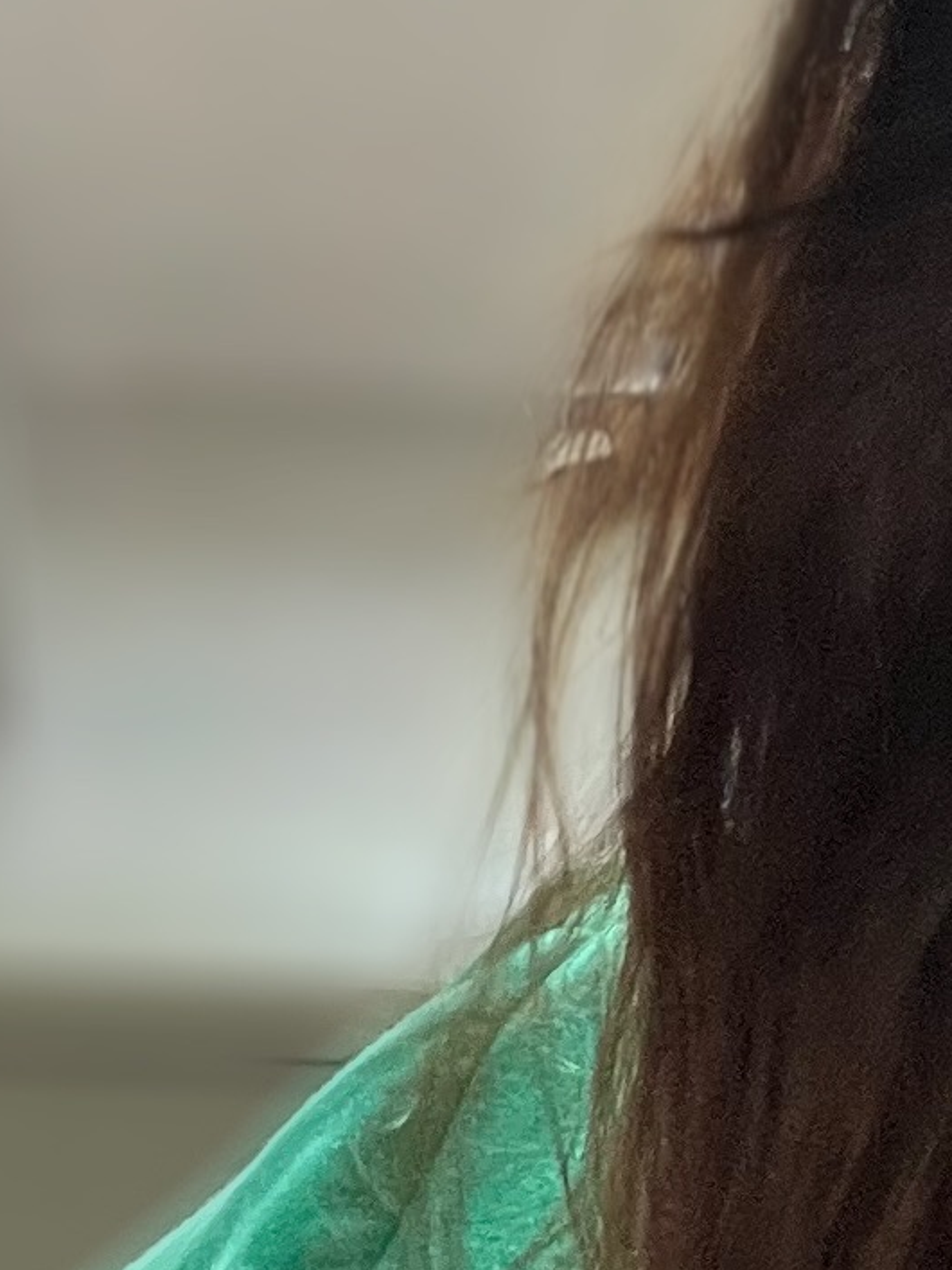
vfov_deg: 14.9
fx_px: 4805
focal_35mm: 131
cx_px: 1882
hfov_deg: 10.4
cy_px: 199
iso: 200
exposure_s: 1/60
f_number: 2.2
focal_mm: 2.71
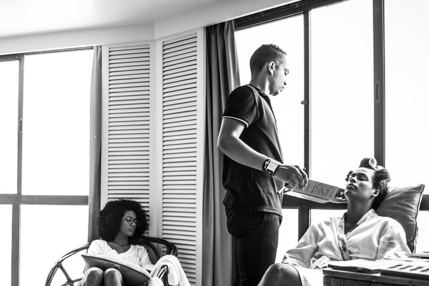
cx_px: 99
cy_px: 195
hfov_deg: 42.9
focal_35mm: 44
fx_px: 524
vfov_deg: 30.2
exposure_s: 1/100
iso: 200
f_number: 2.8
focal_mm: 24
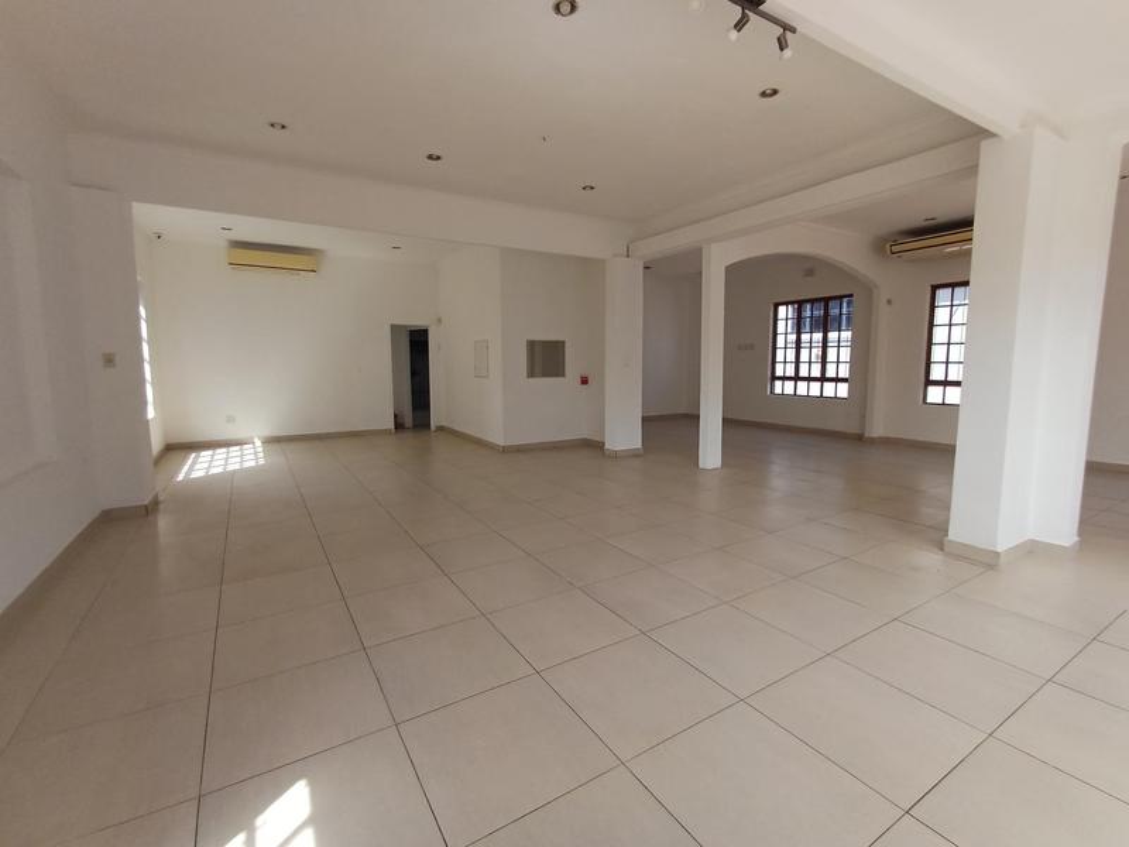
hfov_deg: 94.5
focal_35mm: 16
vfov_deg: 78.1
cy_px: 424
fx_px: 522
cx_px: 564
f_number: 2.2
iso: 40
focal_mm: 1.64
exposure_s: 1/163
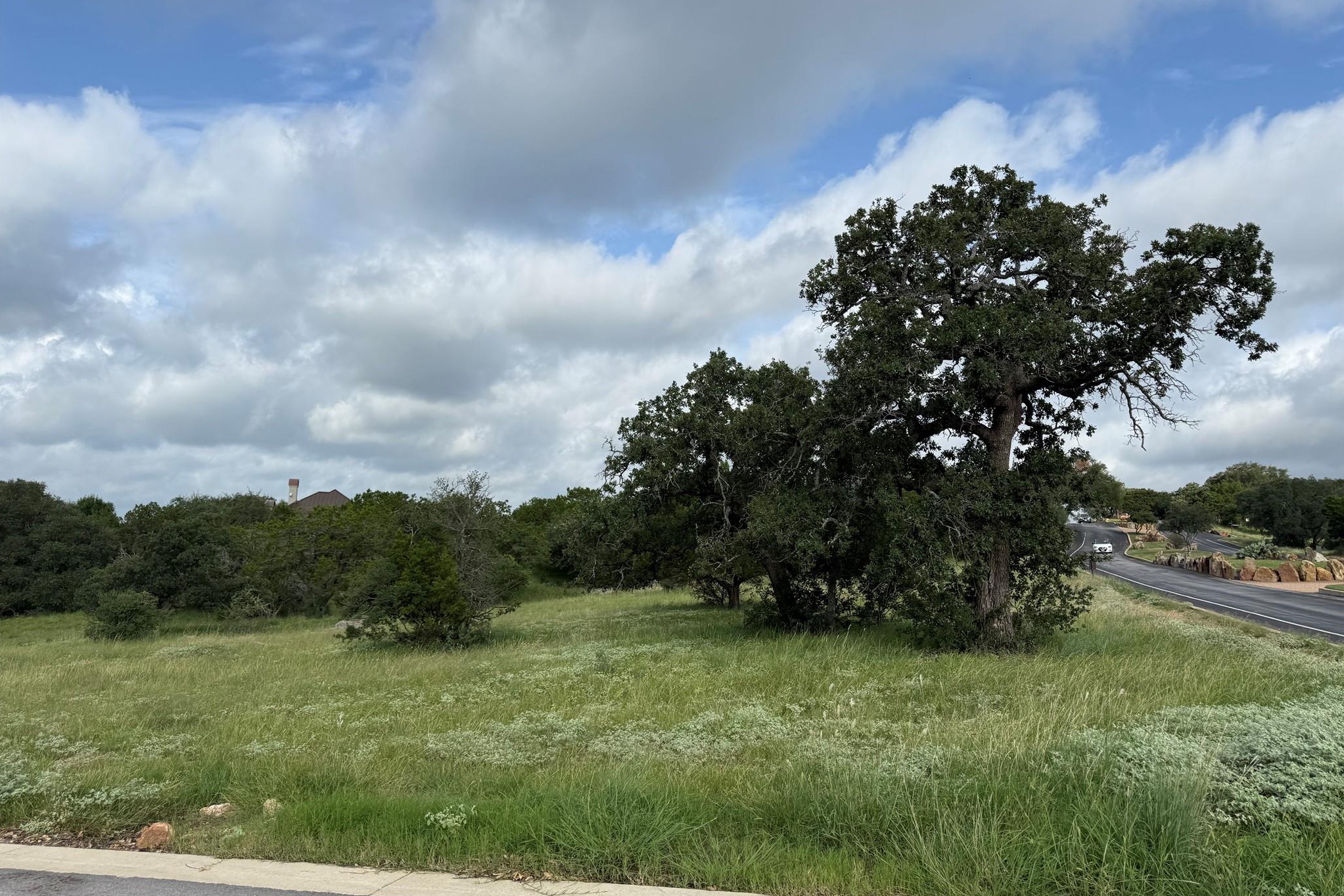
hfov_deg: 71.5
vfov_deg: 51.3
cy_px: 446
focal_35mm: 25
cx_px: 672
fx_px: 933
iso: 80
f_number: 1.78
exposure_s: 1/4975
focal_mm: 6.76
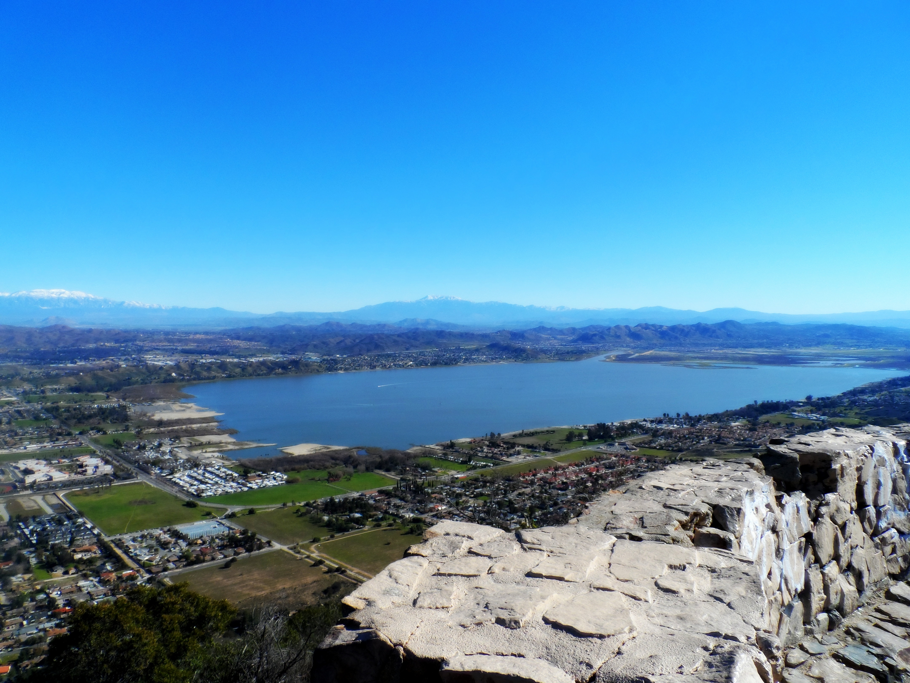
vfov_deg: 56.8
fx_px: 631
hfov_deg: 71.6
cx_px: 455
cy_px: 342
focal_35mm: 24
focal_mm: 4
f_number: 4.5
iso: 80
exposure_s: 1/750
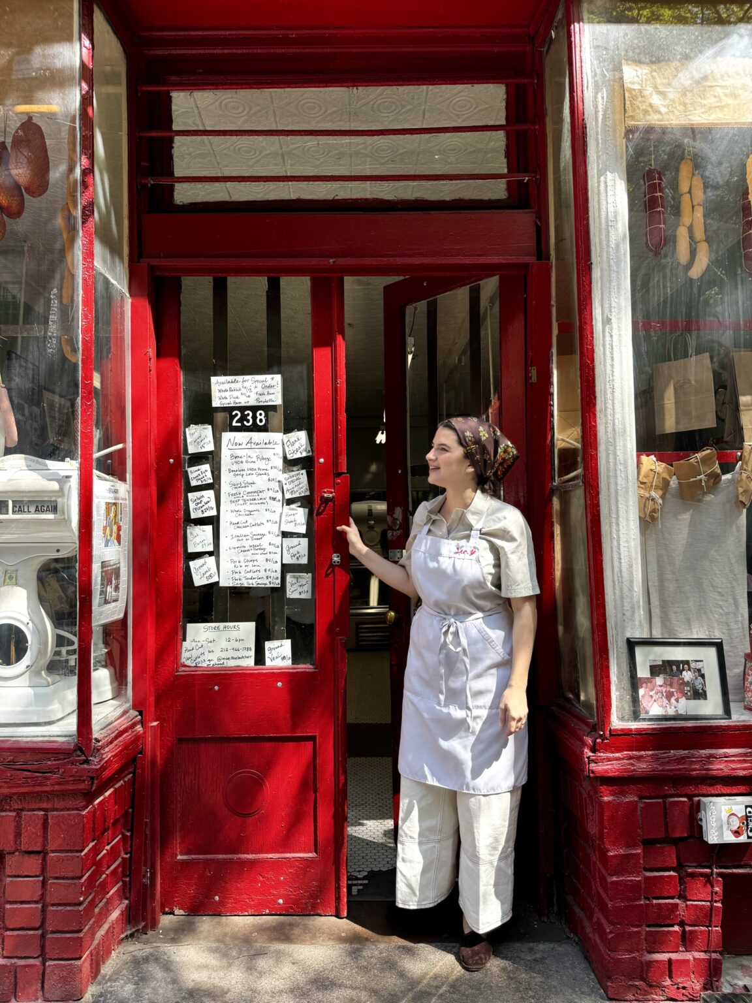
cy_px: 502
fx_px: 695
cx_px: 376
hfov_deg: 56.8
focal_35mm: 24
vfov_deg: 71.6
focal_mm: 6.76
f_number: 1.78
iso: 80
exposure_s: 1/488
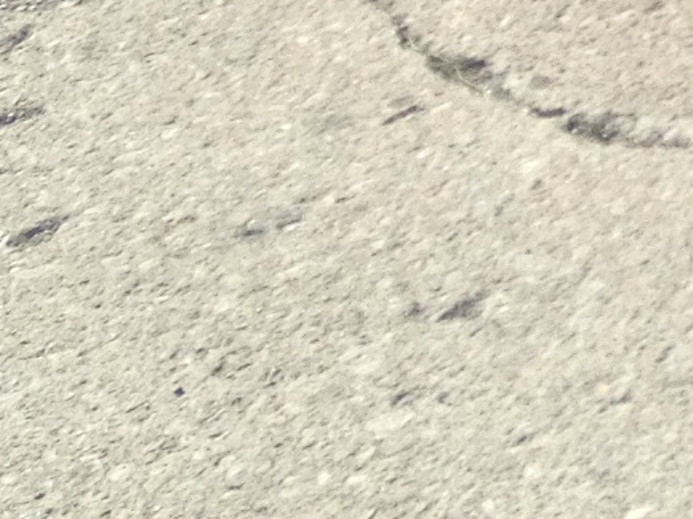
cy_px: -779
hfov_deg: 7.9
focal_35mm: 219
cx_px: 1998
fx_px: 4382
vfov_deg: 6.4
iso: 50
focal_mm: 4.28
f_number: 2.4
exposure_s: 1/800
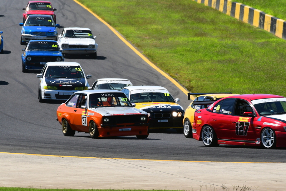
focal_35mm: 585
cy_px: 96
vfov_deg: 2.3
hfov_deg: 3.5
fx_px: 4646
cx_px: 143
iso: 500
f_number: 13
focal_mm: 390
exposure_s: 1/640
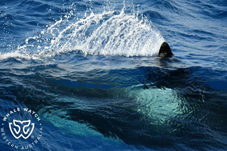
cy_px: 76
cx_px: 114
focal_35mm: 225
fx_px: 1418
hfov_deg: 9.2
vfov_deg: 6.1
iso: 400
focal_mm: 150
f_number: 6.3
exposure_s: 1/1600
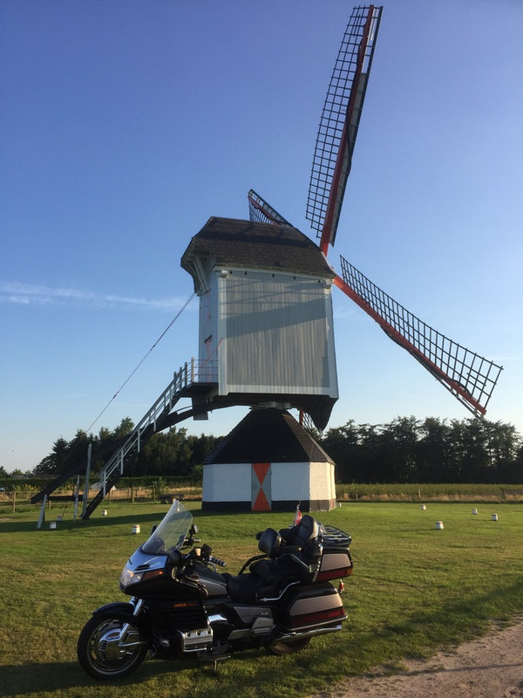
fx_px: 584
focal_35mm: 29
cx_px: 262
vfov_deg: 61.7
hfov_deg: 48.2
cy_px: 349
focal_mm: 4.15
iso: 32
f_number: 2.2
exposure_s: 1/1014
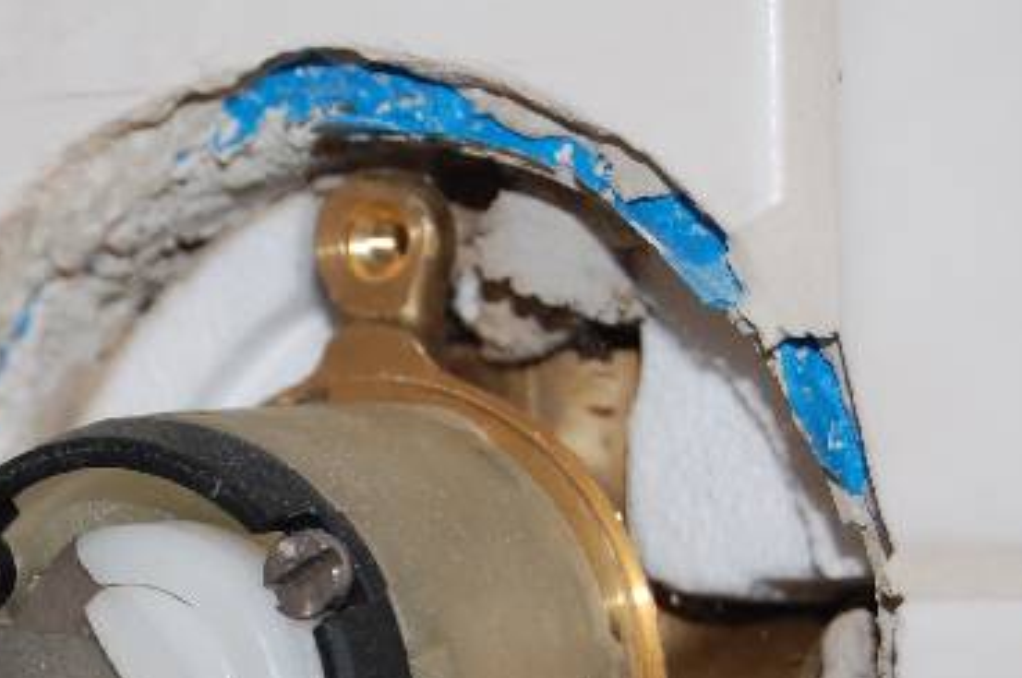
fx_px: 5077
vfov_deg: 7.6
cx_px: 177
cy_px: 725
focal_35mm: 179
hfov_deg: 11.4
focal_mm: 55
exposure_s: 1/60
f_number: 5.6
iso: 400
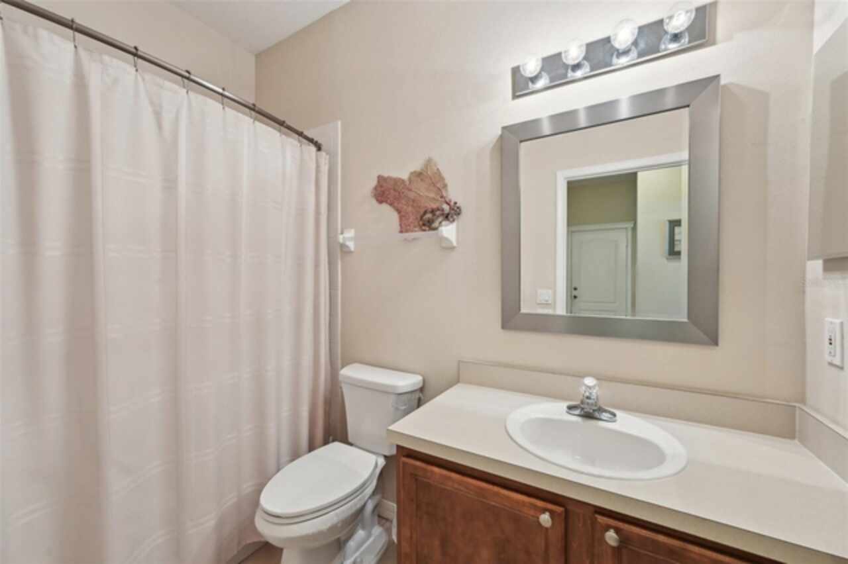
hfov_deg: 104.3
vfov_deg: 81.1
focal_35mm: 14
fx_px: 330
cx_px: 424
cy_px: 282
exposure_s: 1/15
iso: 400
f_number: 8
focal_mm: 14
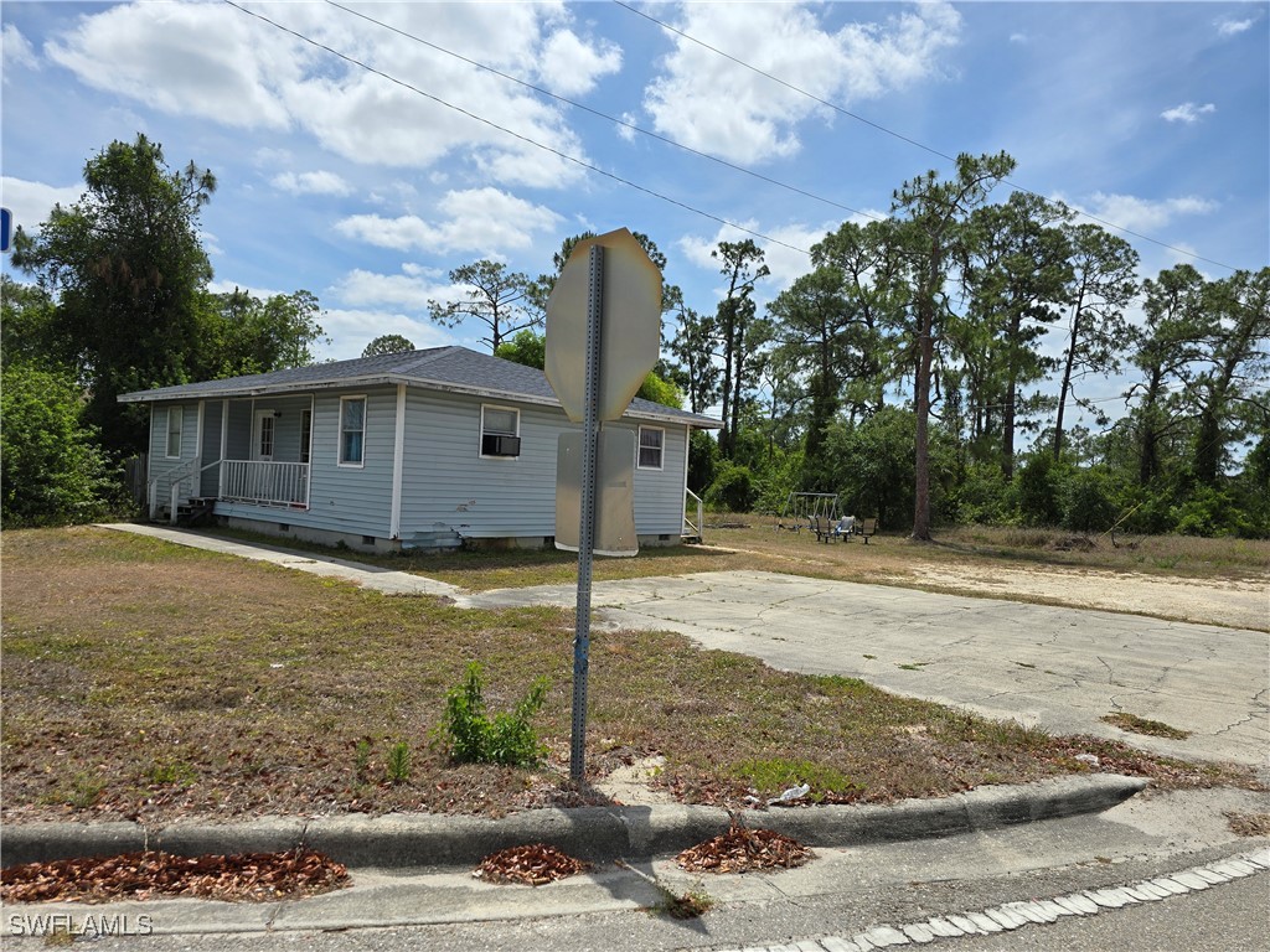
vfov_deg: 58.9
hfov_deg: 73.9
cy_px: 476
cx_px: 635
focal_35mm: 23
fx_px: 844
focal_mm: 6.3
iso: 12
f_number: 1.7
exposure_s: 1/1433
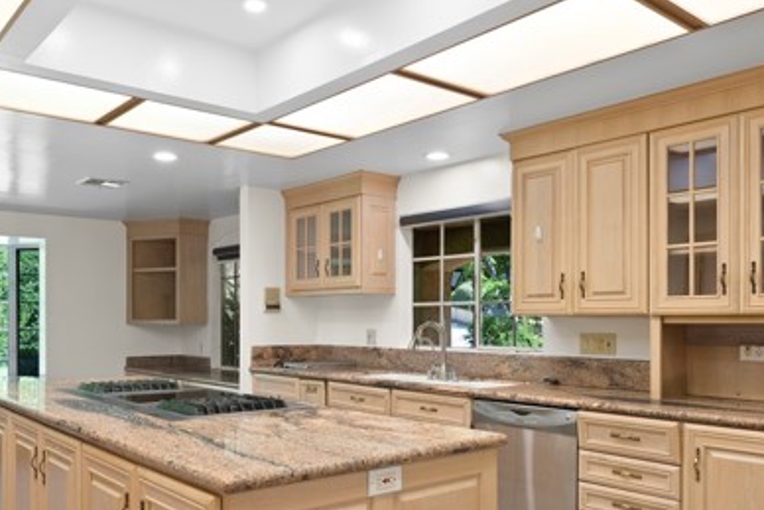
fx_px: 701
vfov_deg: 39.8
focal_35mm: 33
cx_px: 335
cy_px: 310
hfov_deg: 57.0
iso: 250
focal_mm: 20
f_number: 8
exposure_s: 1/2
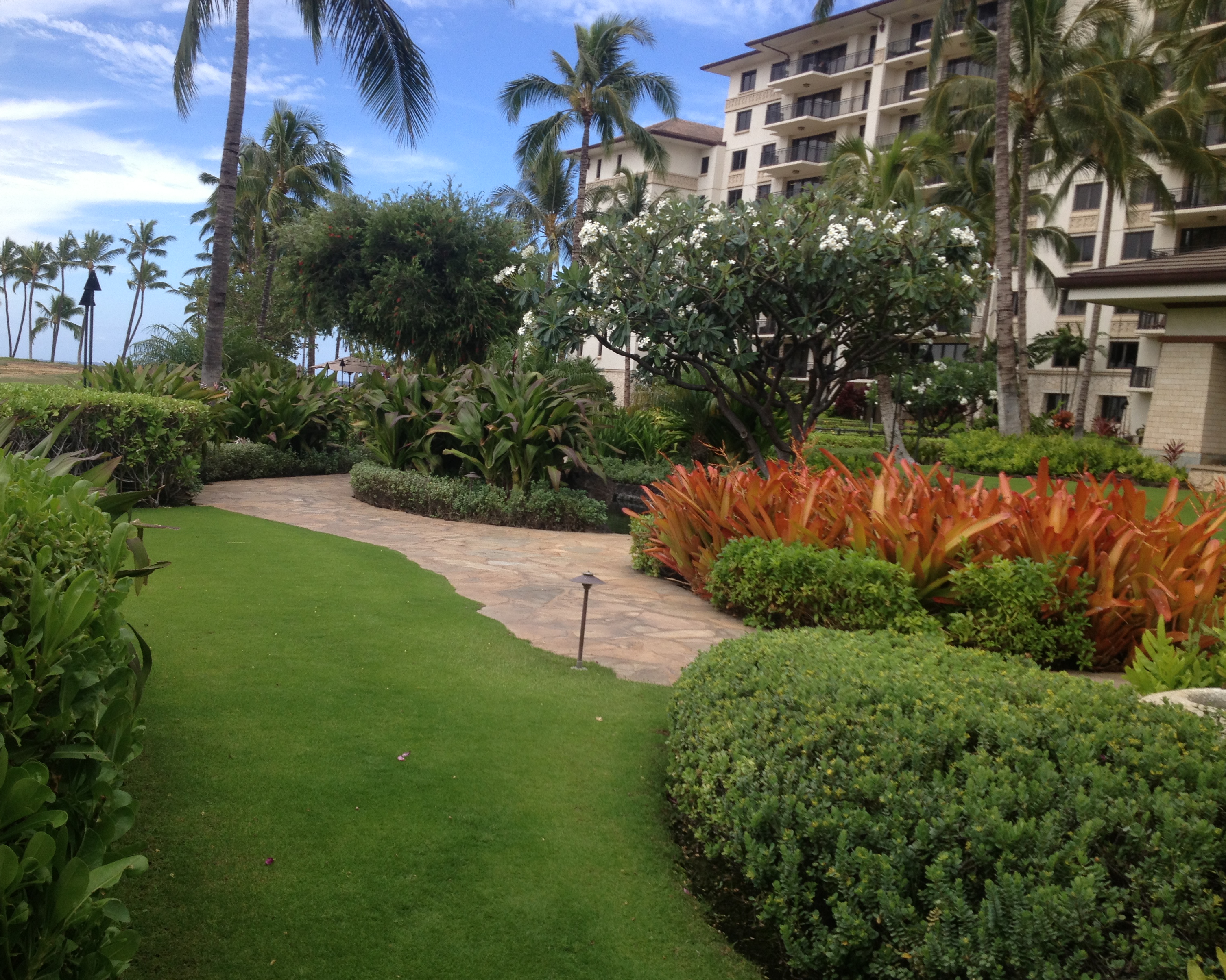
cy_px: 491
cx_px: 583
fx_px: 1342
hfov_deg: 49.1
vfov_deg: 40.1
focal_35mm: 37
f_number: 2.4
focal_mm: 4.28
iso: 50
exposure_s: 1/951
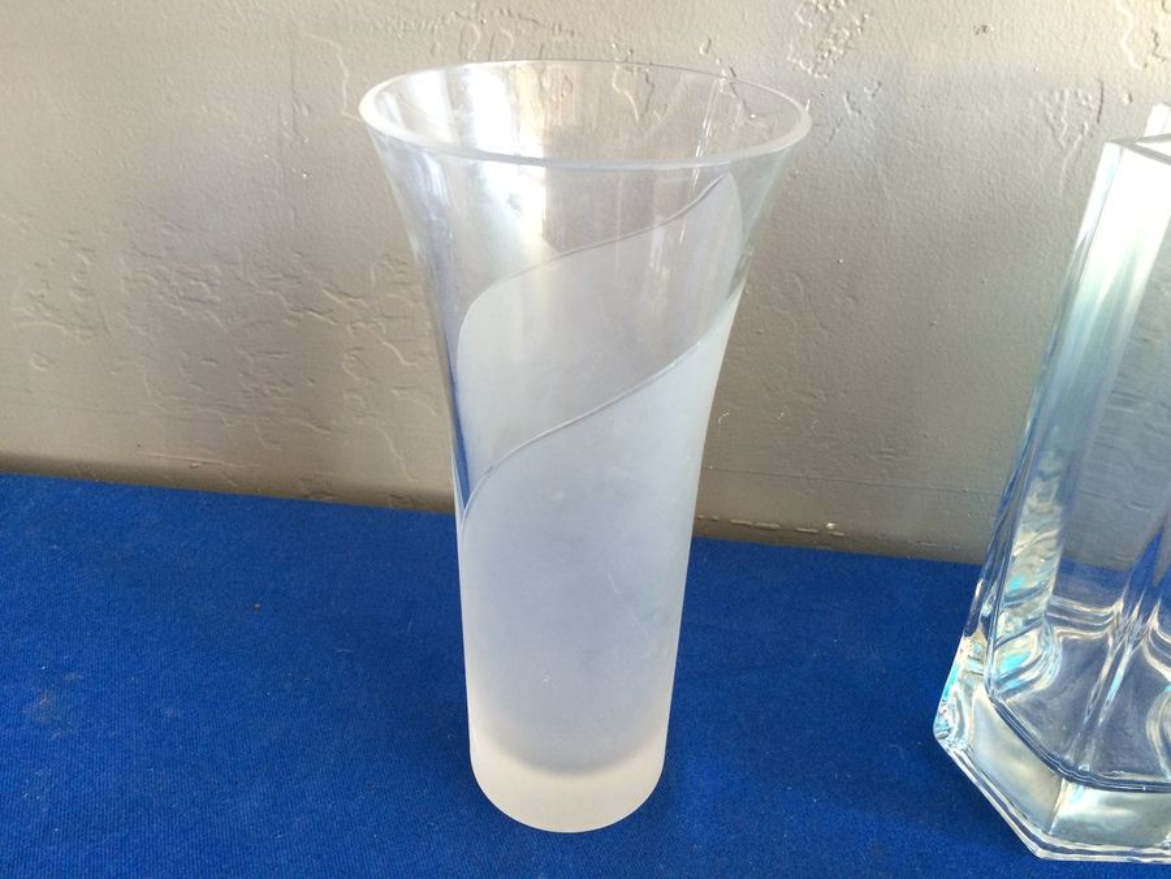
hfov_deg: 61.7
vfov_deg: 48.2
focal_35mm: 29
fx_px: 981
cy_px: 440
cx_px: 586
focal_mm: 4.15
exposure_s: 1/30
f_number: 2.2
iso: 100
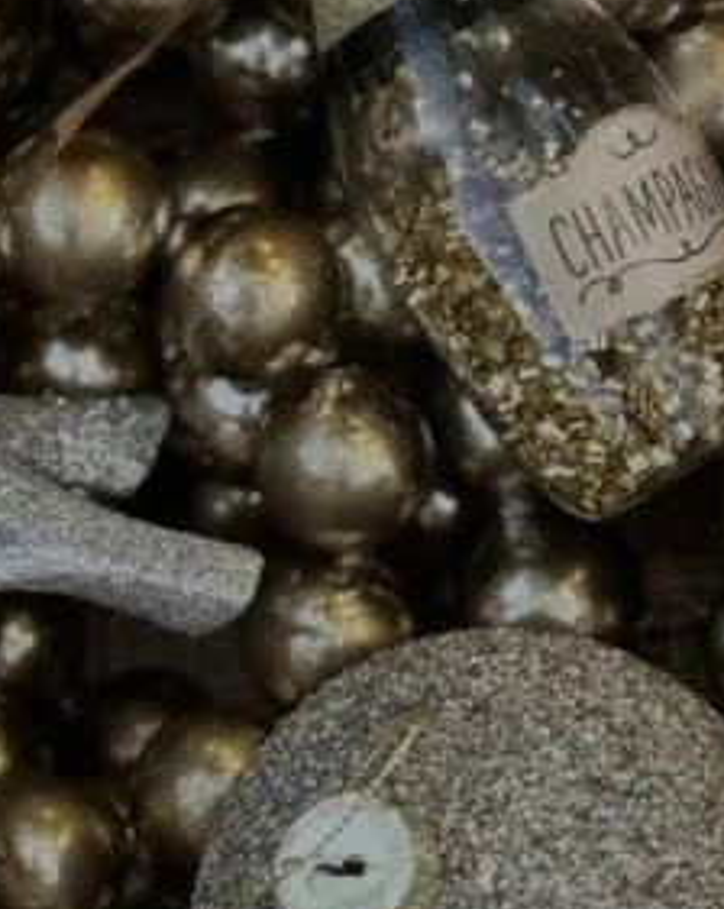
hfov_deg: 9.0
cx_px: 446
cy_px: 259
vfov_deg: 11.3
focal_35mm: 171
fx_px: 4590
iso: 500
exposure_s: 1/40
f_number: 1.78
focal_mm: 6.86
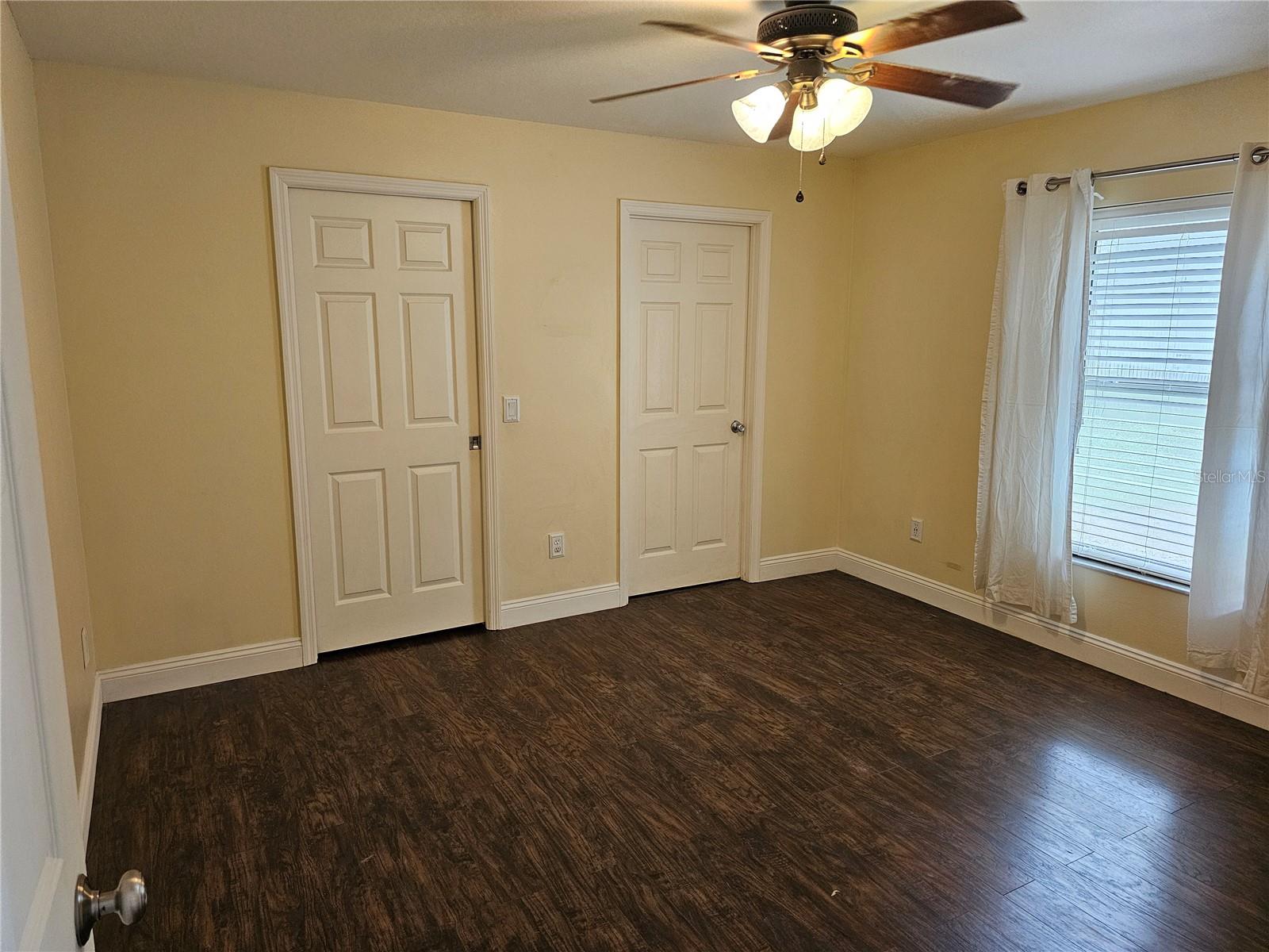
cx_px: 634
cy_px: 476
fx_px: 843
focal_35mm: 23
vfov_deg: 58.9
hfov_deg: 73.9
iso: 500
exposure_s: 1/120
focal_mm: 6.3
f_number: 1.7
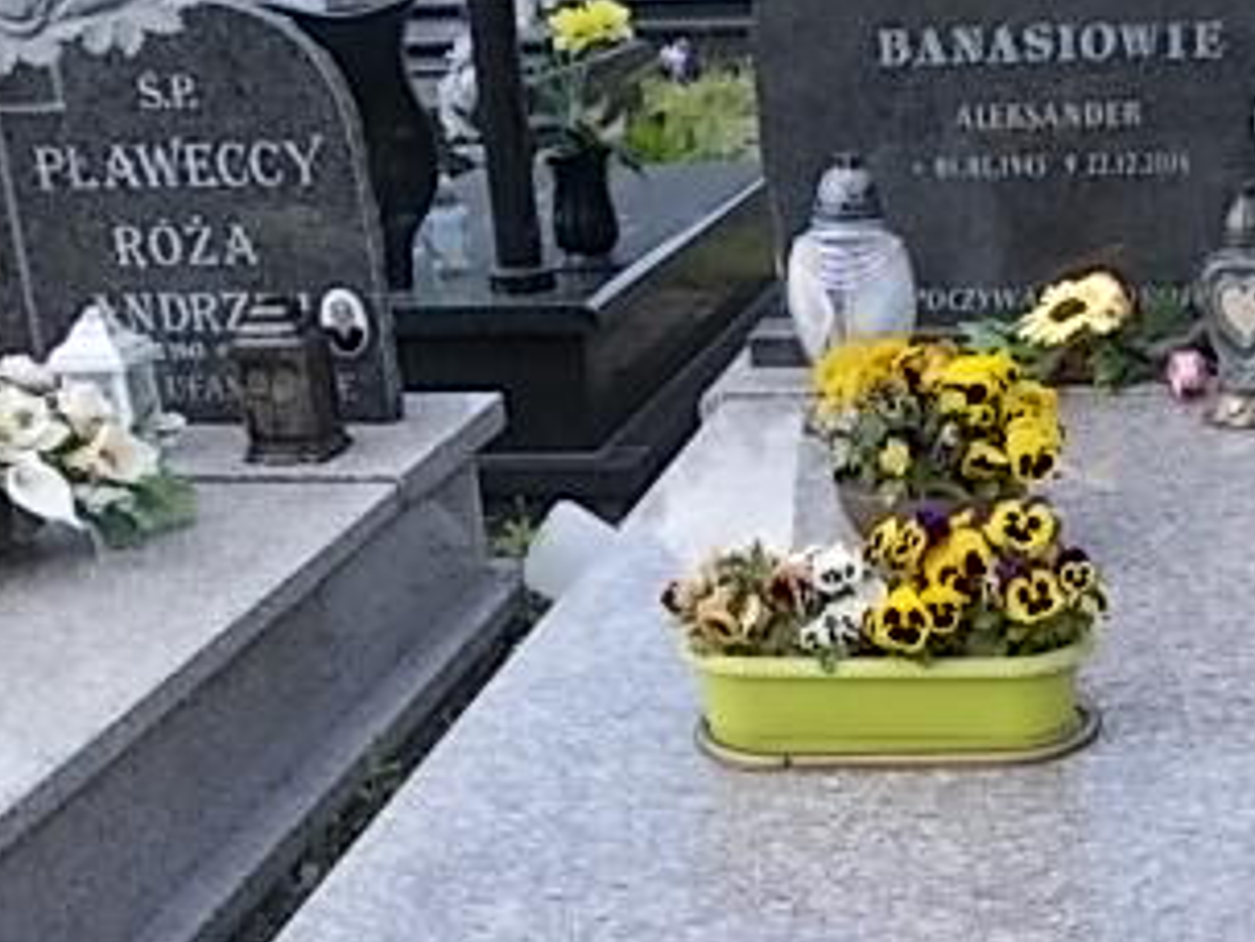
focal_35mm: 59
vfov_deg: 24.3
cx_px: 991
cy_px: 810
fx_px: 2139
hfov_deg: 31.9
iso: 80
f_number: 2.7
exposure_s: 1/400
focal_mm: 4
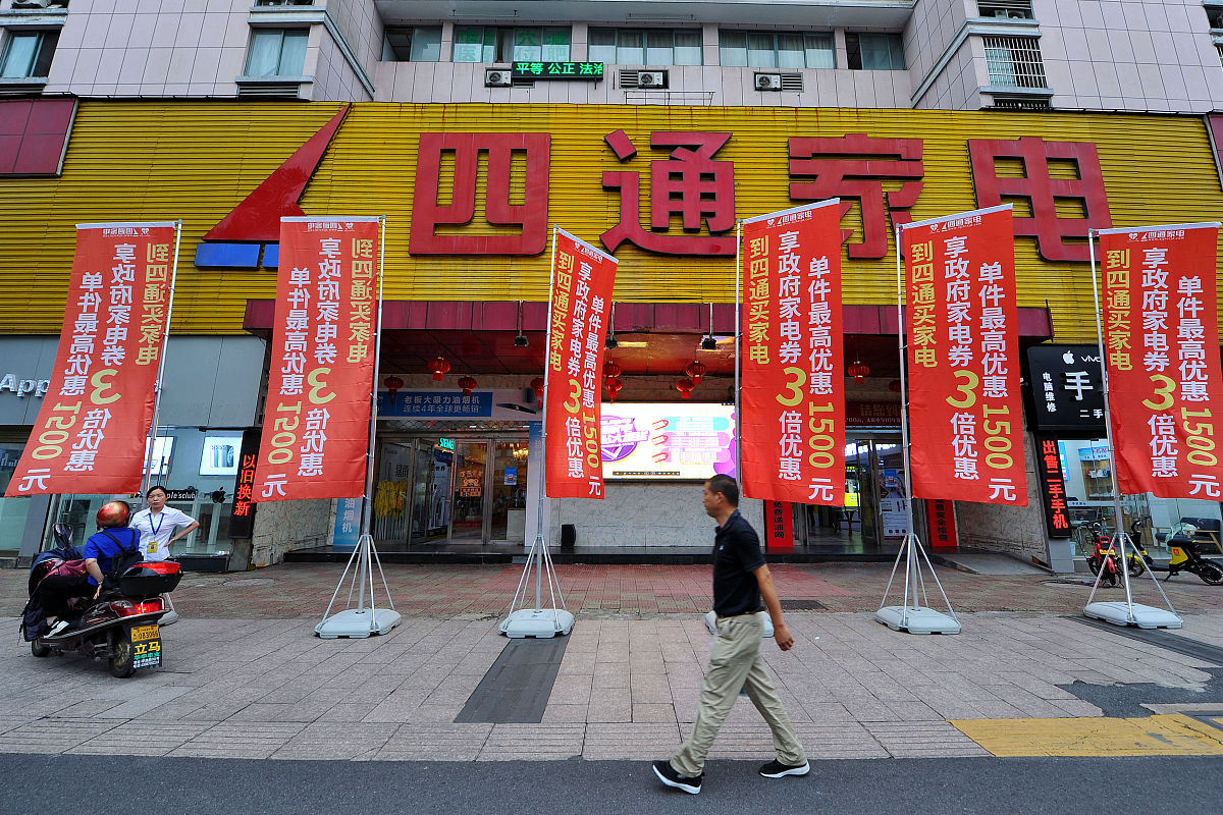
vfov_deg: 81.2
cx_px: 612
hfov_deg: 104.3
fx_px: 476
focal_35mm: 14
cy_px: 408
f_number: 6.3
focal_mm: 14
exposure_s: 1/80
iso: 400
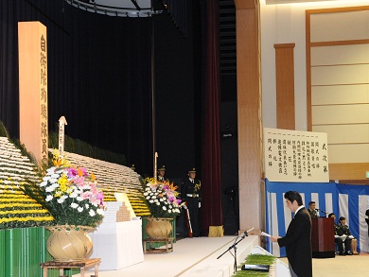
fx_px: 693
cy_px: 170
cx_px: 191
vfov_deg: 22.6
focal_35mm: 65
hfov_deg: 29.8
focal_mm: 44
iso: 3200
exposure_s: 1/60
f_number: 6.3
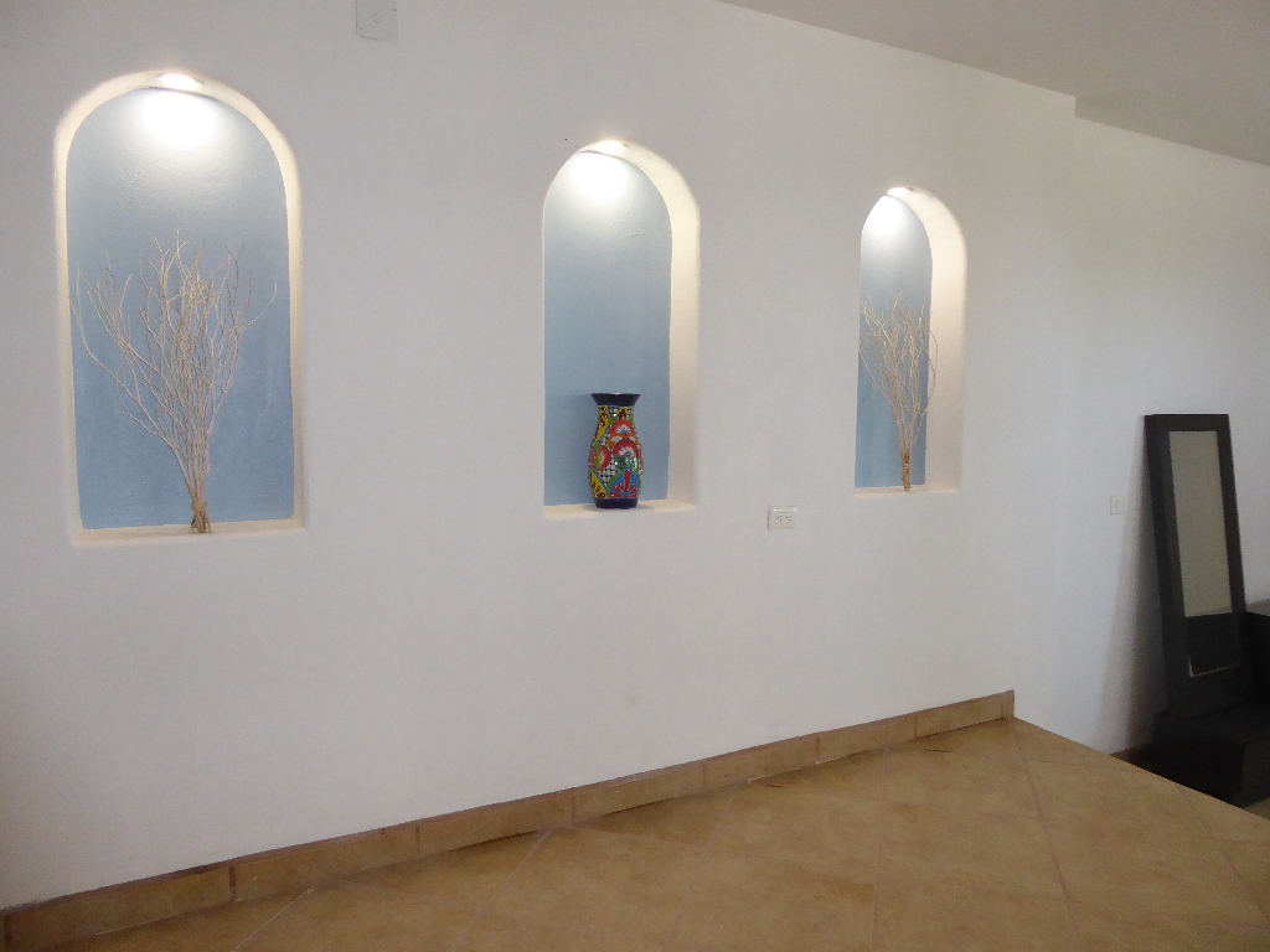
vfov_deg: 54.9
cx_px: 635
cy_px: 476
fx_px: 917
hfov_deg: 69.4
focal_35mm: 25
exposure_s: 1/60
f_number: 3.3
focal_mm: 4.3
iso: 500
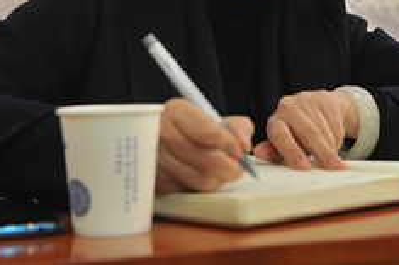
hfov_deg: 19.5
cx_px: 243
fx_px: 1162
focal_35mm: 105
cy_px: -50
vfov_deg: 12.7
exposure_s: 1/40
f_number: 3.2
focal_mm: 44
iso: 1600
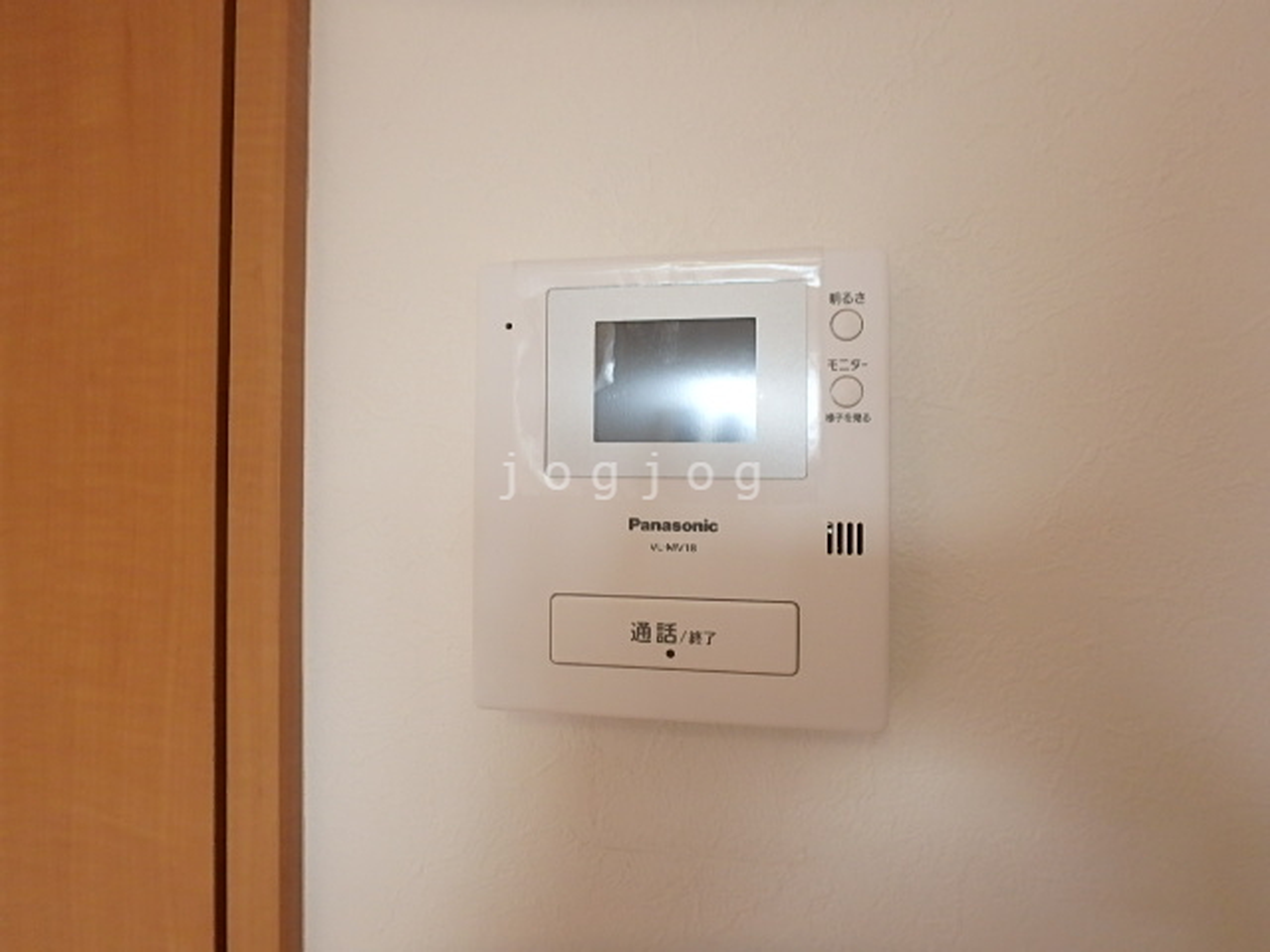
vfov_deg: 63.4
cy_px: 476
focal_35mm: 21
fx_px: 770
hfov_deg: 79.0
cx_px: 635
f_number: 3.5
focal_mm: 3.7
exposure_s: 1/30
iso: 320
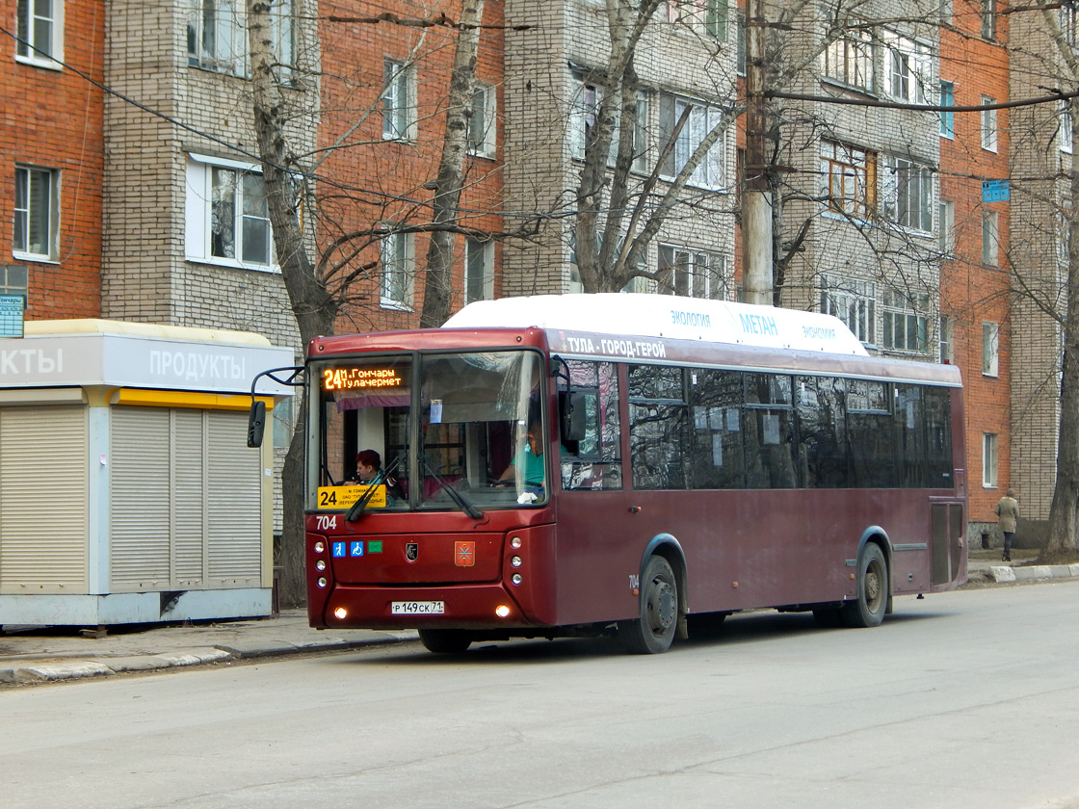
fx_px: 3553
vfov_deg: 13.0
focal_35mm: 114
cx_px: 540
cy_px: 404
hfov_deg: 17.3
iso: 125
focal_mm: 20.5
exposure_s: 1/60
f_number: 4.6
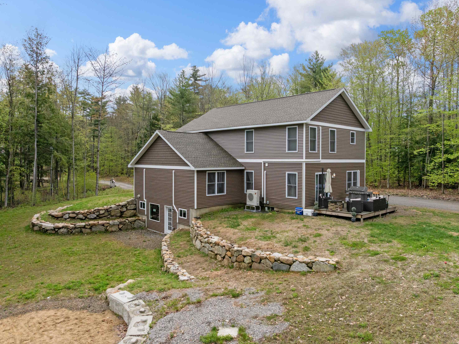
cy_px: 167
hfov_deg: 69.4
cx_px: 234
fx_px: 331
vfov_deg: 54.9
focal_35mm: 25
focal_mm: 12.29
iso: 380
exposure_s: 1/6400
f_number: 2.8
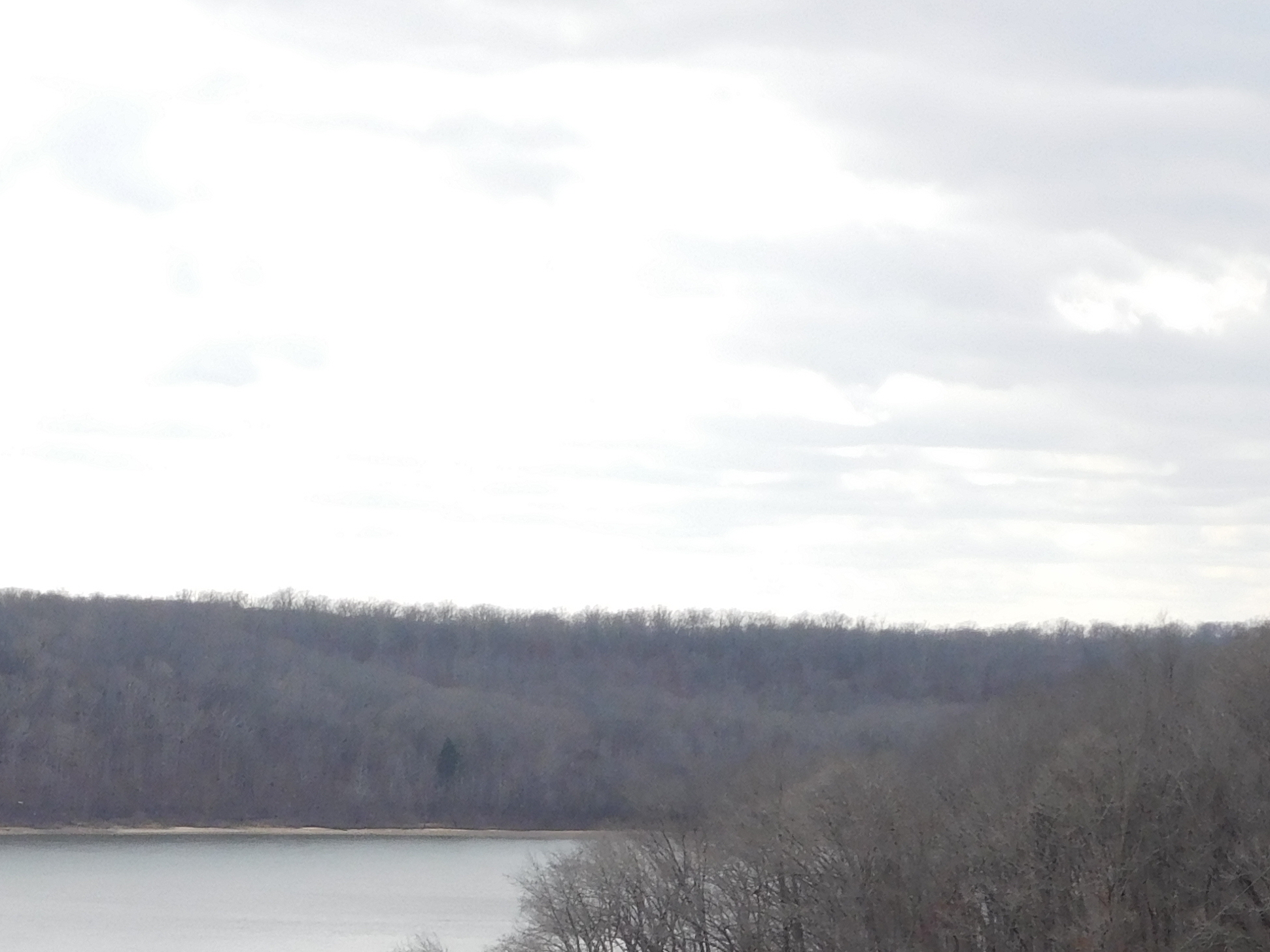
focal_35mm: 140
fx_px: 5136
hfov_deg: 13.9
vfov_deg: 10.5
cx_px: 94
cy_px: 894
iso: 125
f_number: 4
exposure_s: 1/500
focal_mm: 10.4
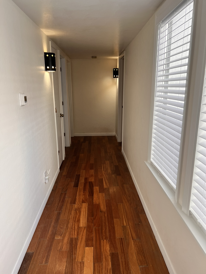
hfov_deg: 53.1
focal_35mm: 26
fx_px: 206
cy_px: 137
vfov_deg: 67.3
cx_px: 103
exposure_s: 1/120
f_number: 1.5
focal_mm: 5.7
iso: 50
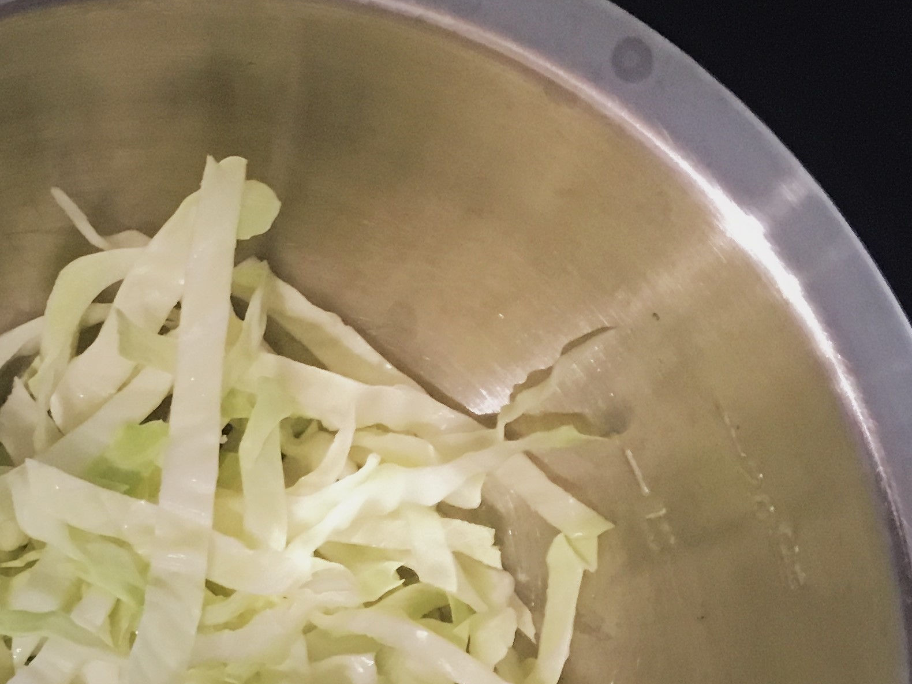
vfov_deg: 19.2
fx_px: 1950
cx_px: 139
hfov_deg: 25.7
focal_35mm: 74
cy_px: 729
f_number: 2.2
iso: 250
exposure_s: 1/15
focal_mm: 4.15
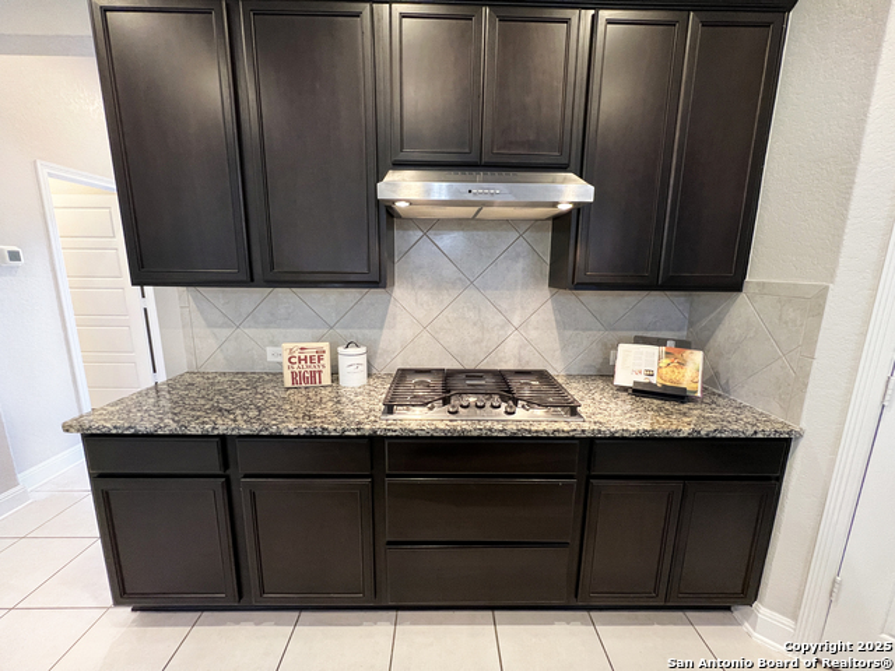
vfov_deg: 89.9
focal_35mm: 13
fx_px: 336
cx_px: 448
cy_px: 336
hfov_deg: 106.2
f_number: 1.8
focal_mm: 1.57
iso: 320
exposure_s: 1/60
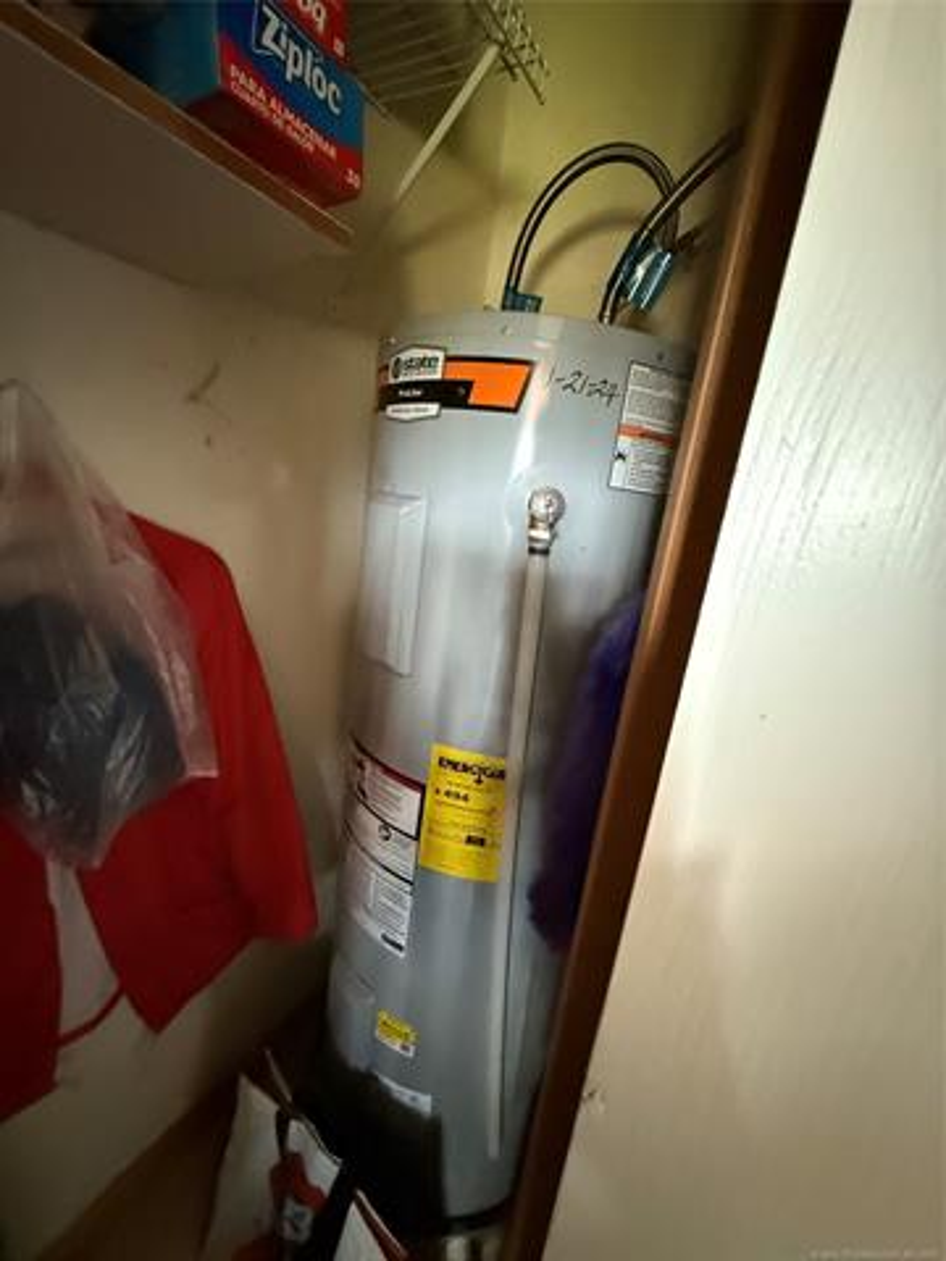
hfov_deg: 85.7
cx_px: 473
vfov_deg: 102.1
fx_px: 510
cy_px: 630
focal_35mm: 14
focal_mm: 2.22
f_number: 2.2
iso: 1600
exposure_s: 1/38
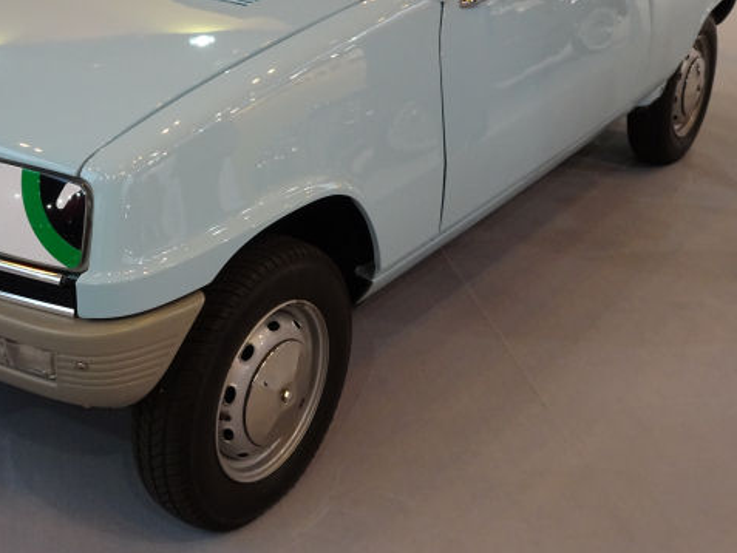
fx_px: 1107
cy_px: 116
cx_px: 230
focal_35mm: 52
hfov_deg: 36.3
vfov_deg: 27.5
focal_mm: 5.26
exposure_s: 1/40
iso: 200
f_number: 4
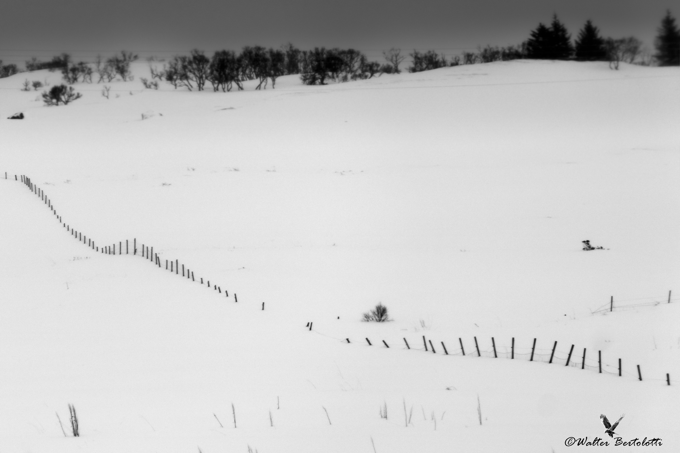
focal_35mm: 70
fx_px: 1322
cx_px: 340
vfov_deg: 19.5
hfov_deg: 28.8
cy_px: 226
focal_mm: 70
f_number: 4
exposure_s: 1/1600
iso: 200
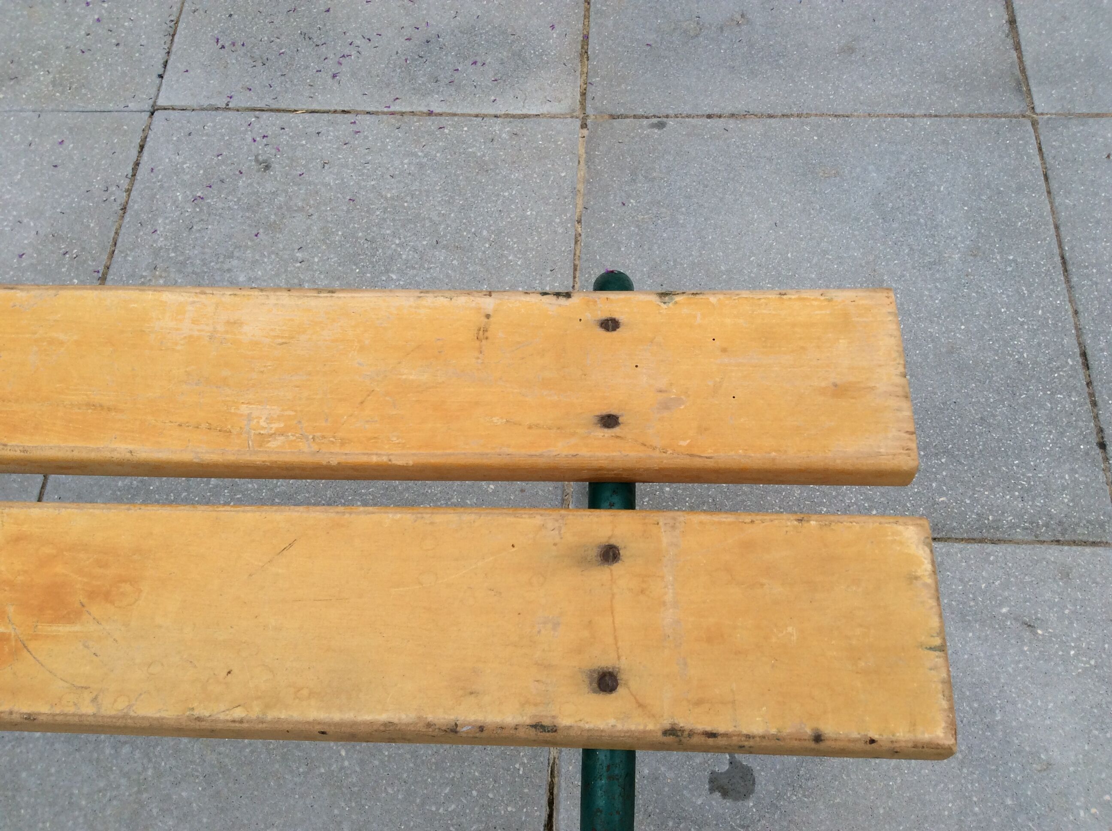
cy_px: 416
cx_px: 556
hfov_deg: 56.9
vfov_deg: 44.1
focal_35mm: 32
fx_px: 1026
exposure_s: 1/420
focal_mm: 3.3
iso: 32
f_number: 2.4
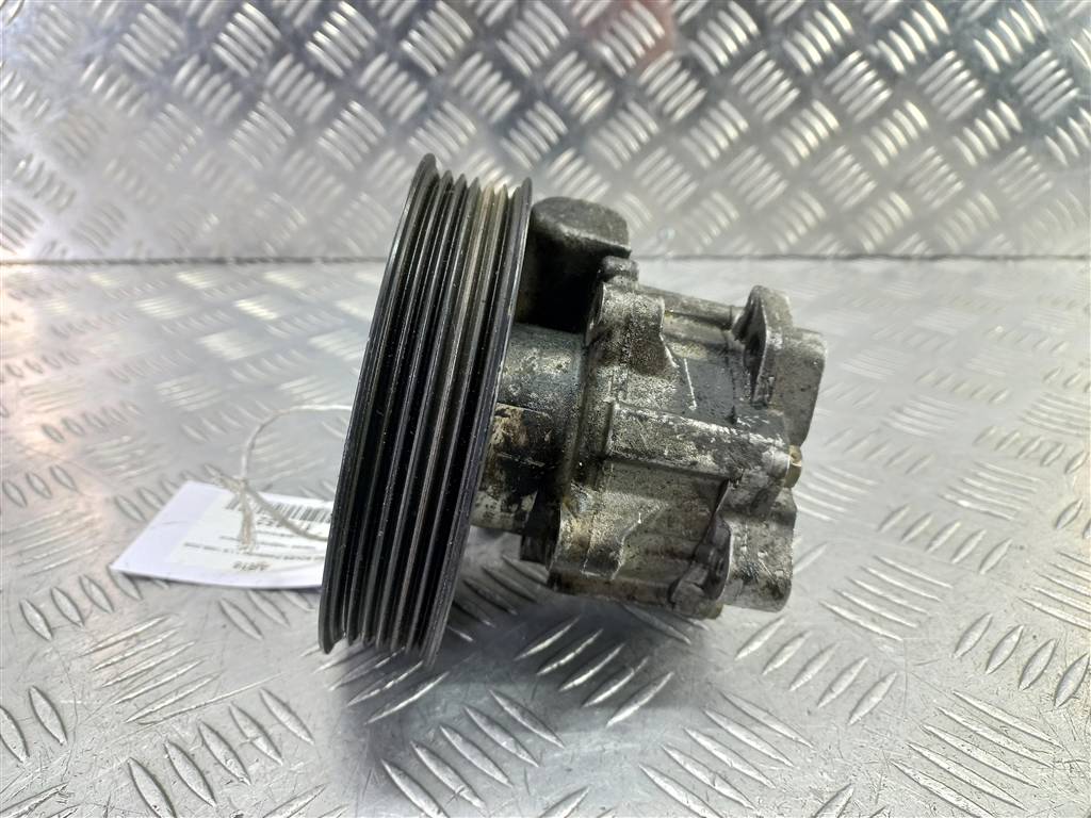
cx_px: 546
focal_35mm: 25
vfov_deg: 54.9
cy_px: 409
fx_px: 788
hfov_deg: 69.4
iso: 160
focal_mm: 4.6
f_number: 1.8
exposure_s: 1/50
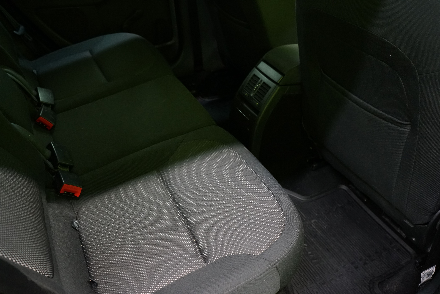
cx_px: 220
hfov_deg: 61.9
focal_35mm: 30
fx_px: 367
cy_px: 147
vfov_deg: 43.6
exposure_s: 1/20
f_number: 5
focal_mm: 30
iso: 3200
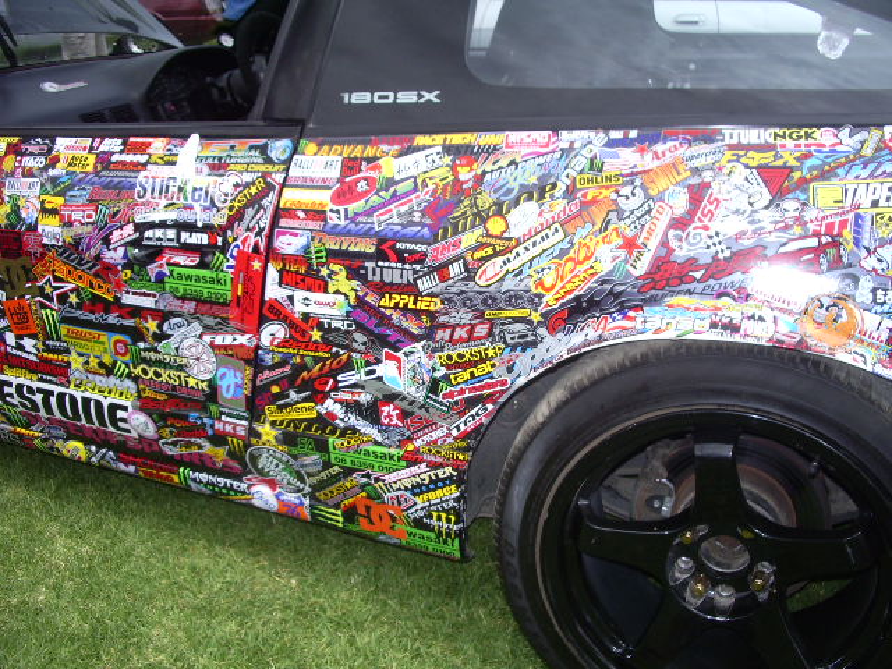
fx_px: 902
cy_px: 334
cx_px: 446
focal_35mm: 35
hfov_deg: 52.6
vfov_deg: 40.7
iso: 80
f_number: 4.3
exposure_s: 1/500
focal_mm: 5.8
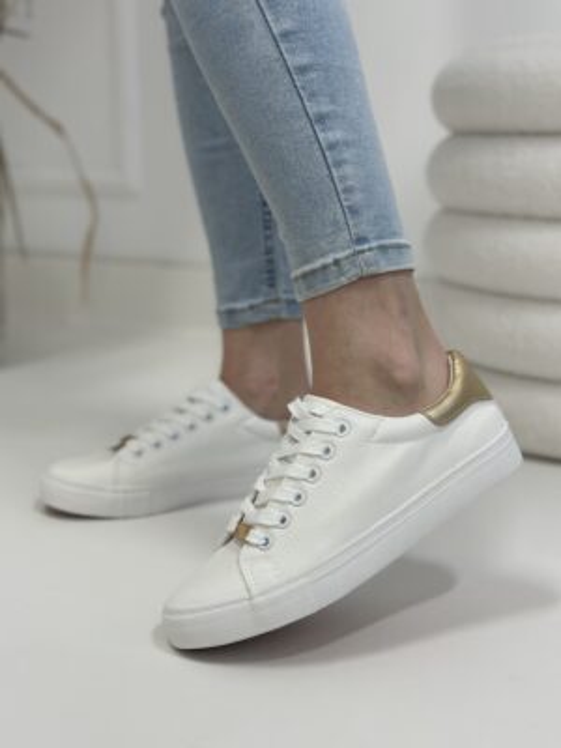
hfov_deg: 30.3
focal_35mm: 48
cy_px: 374
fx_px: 1037
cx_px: 280
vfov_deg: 39.7
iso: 80
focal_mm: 6.86
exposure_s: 1/100
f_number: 1.78
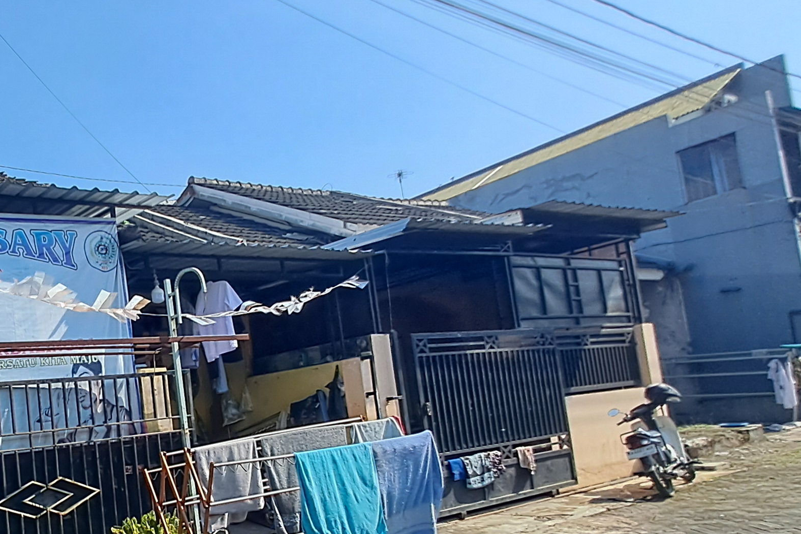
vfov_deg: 45.5
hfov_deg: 56.4
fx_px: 623
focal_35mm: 28
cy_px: 366
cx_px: 78
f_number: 2.2
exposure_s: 1/1976
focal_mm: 1.42
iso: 40
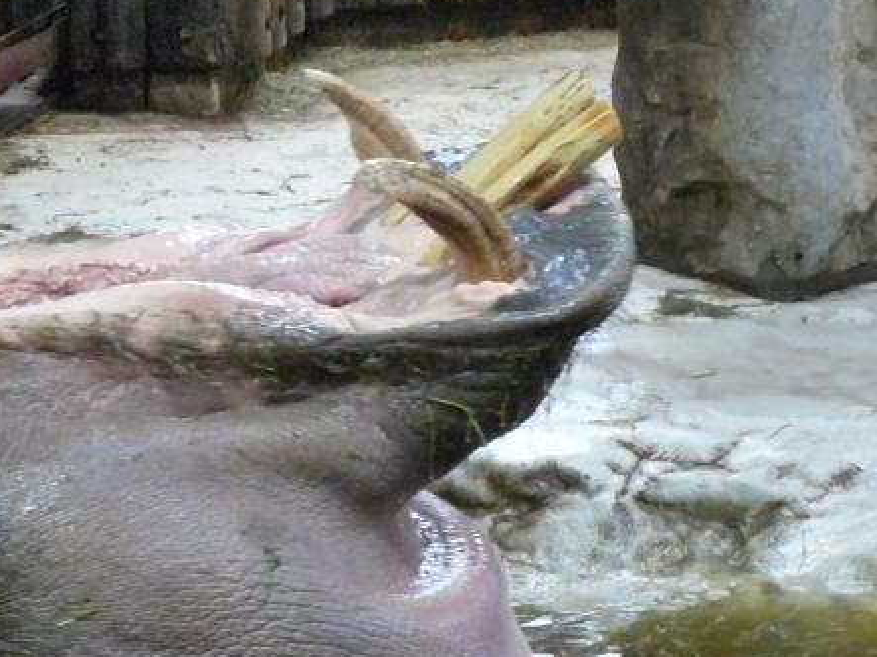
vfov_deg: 11.4
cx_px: 119
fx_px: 3293
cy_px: 485
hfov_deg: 15.0
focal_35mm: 130
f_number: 3.2
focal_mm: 9.2
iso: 800
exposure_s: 1/40
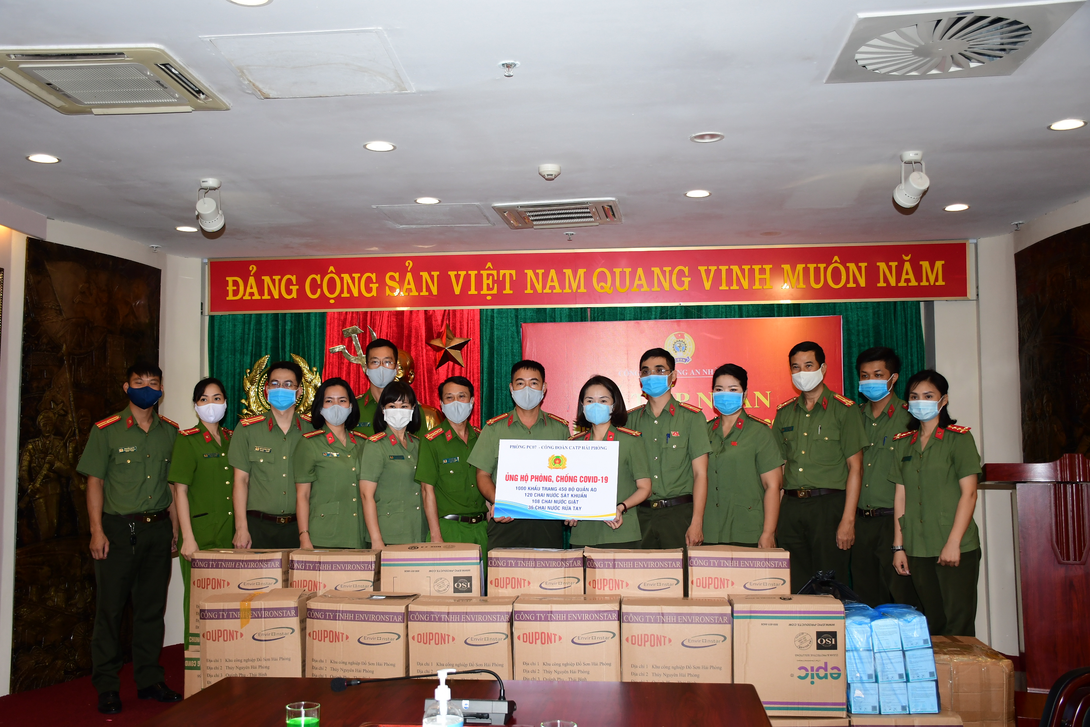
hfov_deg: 53.1
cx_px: 545
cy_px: 364
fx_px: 1090
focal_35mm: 36
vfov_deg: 36.9
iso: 500
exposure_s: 1/200
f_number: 5
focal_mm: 24
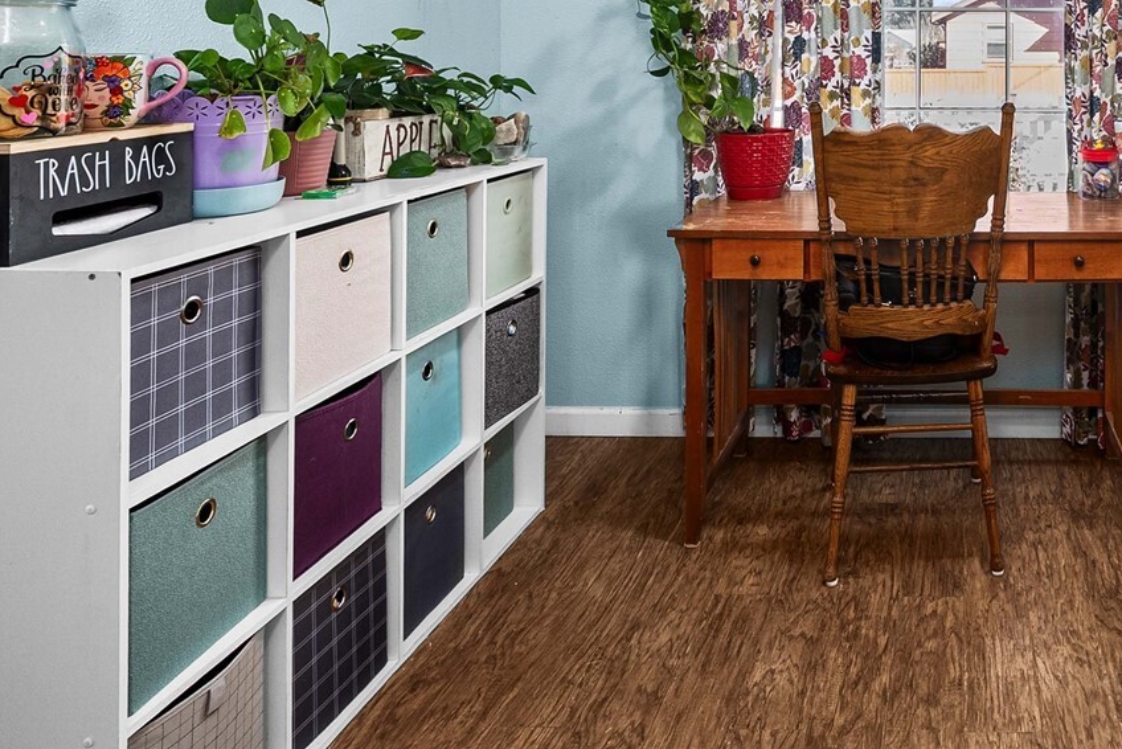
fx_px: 873
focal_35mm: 28
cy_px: 70
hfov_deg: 58.2
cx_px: 961
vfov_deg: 42.5
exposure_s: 1/5
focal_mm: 14
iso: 1000
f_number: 7.1
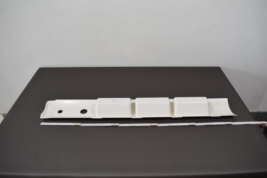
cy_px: 89
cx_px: 134
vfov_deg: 47.9
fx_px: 200
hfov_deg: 67.4
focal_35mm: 27
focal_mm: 18
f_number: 5.6
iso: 400
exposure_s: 1/125
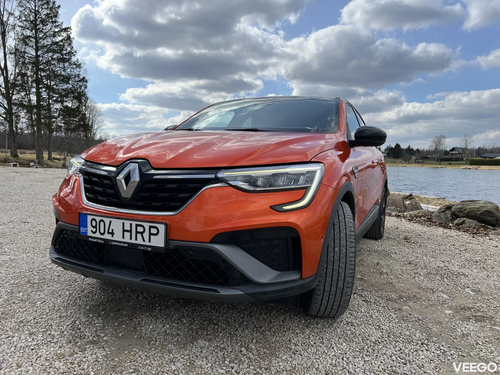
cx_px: 250
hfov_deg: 67.3
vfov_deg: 53.1
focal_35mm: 26
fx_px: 376
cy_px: 188
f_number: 1.5
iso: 50
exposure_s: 1/4115
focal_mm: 5.7
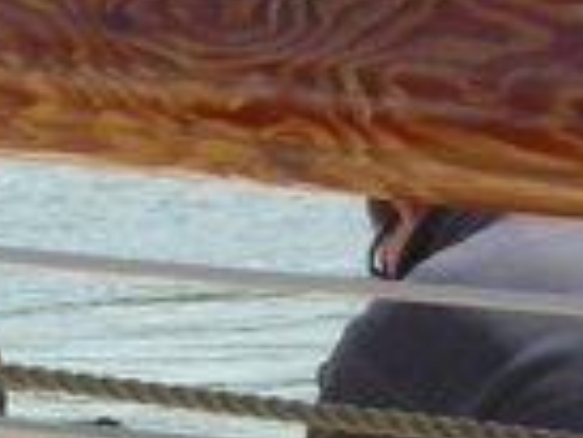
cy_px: 523
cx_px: -285
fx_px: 31809
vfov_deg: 0.8
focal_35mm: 1887
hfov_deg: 1.0
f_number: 6.3
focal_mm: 72
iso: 200
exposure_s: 1/400
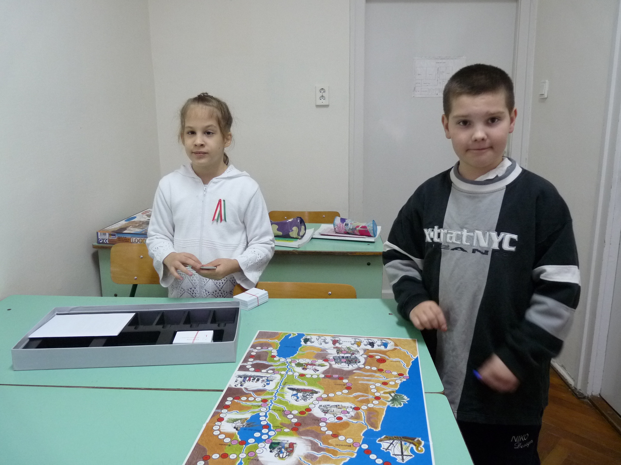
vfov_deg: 51.4
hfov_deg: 65.3
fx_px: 484
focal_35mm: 27
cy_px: 232
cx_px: 310
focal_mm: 4.8
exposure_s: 1/30
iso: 320
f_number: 2.8
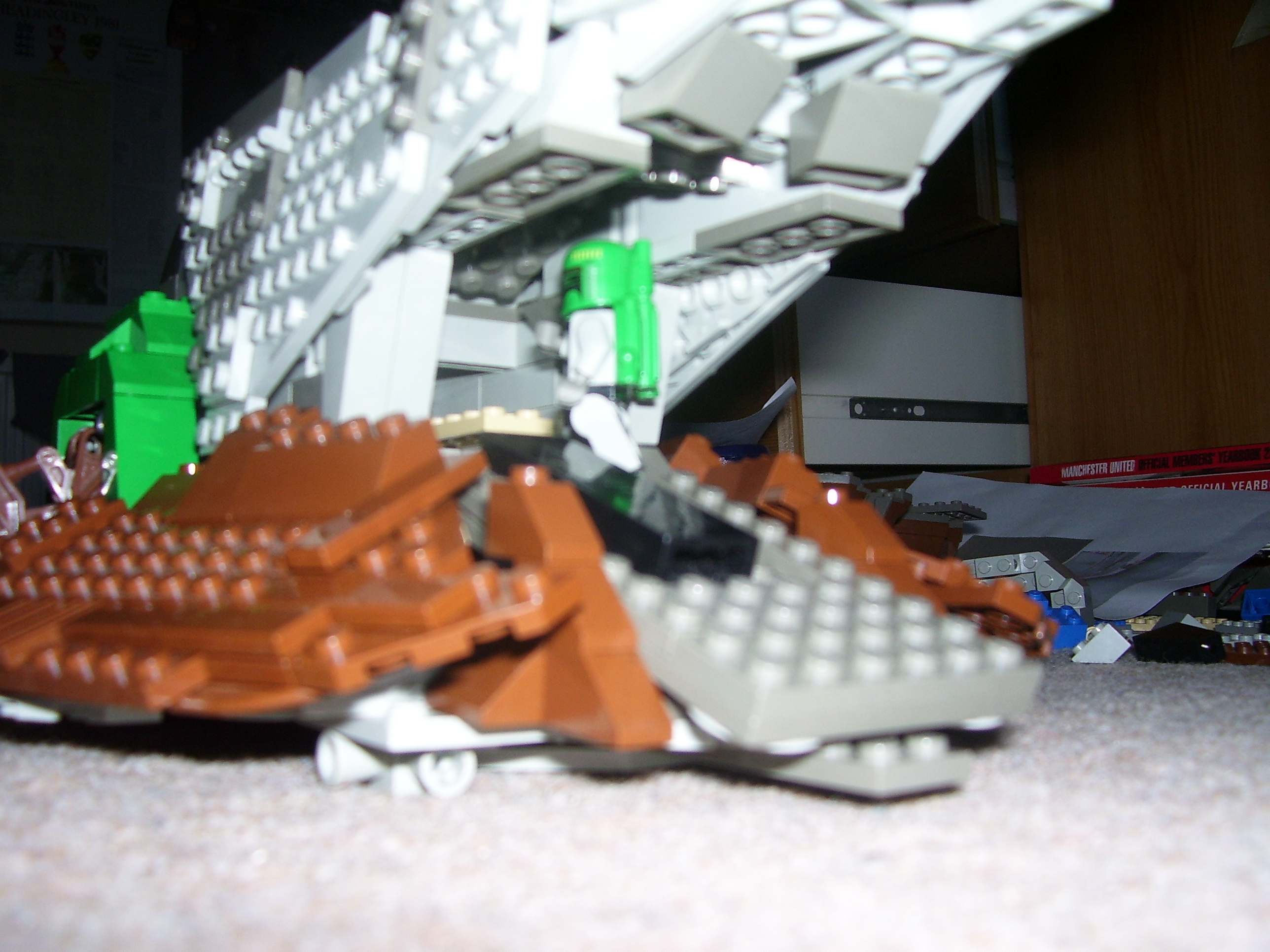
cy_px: 476
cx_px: 635
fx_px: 1247
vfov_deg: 41.8
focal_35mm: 34
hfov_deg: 54.0
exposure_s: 1/60
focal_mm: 5.6
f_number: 2.7
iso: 80
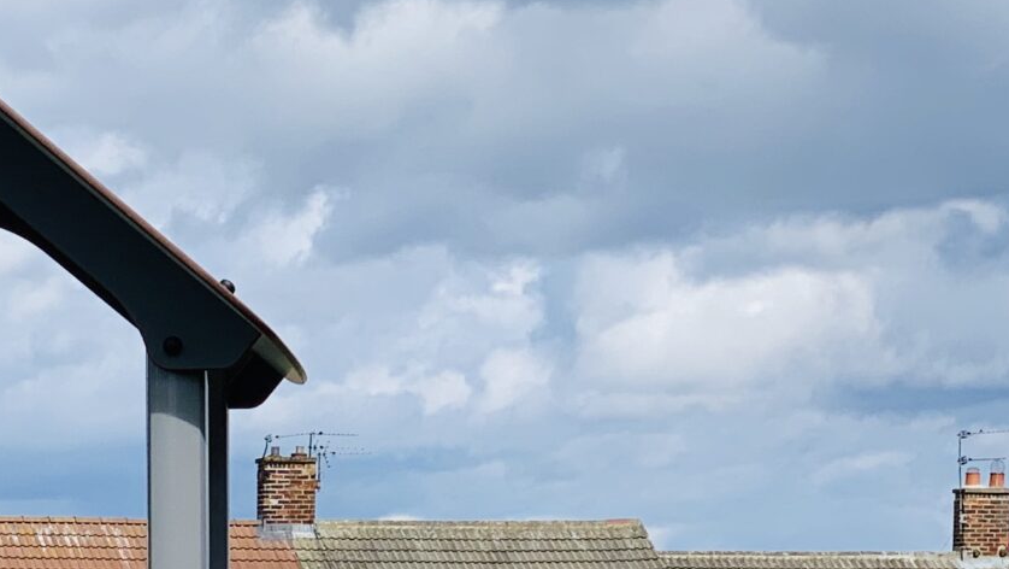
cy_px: 1033
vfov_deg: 6.8
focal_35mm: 173
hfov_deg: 12.1
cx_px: -238
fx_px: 4630
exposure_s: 1/1089
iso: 16
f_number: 2.4
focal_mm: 6
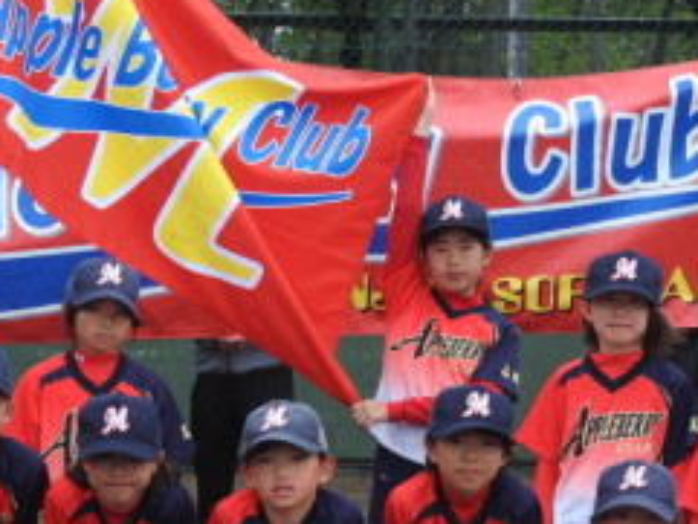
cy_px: 585
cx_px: 235
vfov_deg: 13.0
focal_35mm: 112
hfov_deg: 17.5
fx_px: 2260
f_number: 4
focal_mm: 8.1
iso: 100
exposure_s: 1/125
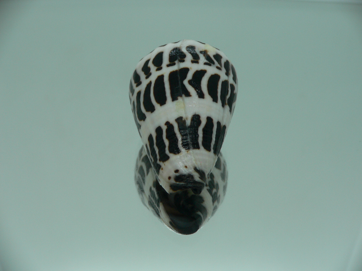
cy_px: 136
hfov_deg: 52.6
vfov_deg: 40.7
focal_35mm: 35
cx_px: 181
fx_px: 366
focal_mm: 4.6
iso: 80
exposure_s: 1/60
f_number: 2.8
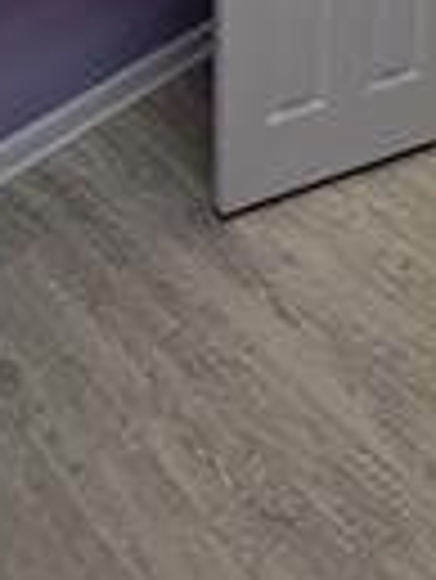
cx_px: 175
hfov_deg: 28.0
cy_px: -306
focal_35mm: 52
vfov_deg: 26.1
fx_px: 872
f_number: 2.2
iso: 71
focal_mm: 1.83
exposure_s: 1/100
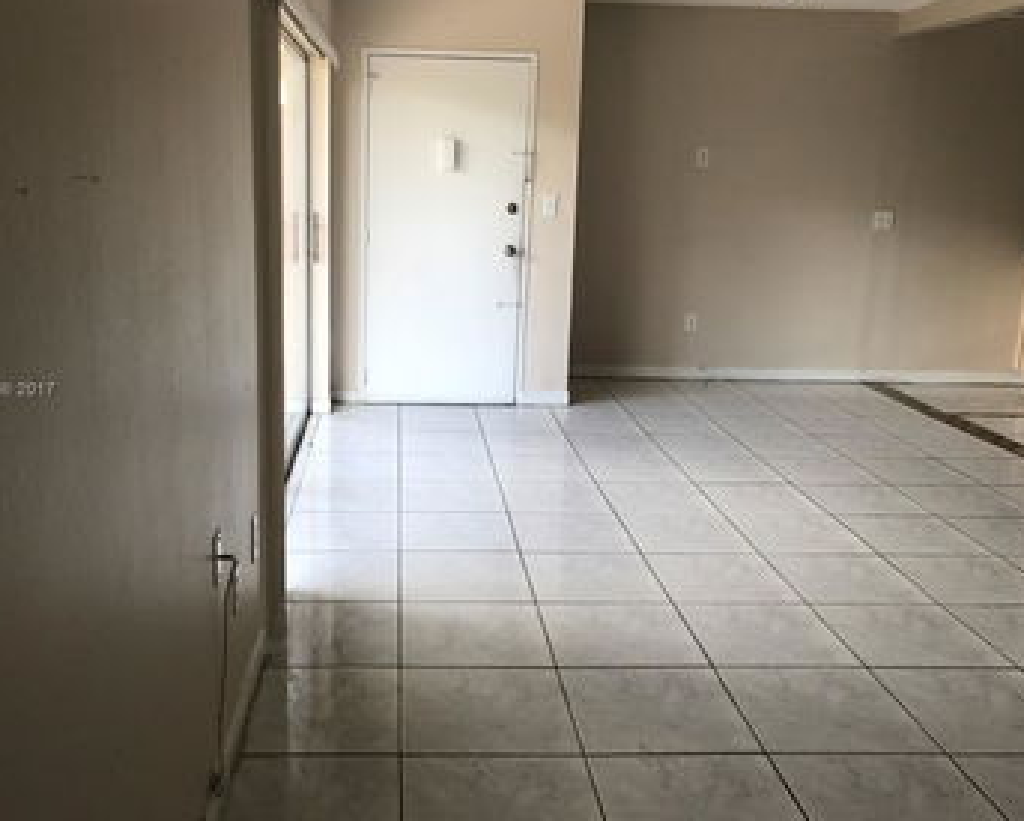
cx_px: 437
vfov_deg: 43.4
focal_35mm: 34
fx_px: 1031
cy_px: 391
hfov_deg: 52.6
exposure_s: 1/60
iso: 25
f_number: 1.8
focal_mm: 3.99
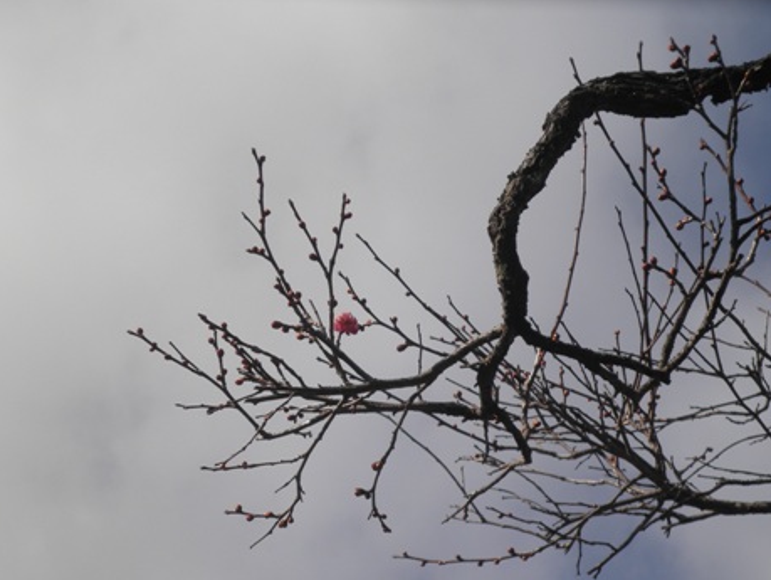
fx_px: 2251
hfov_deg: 19.4
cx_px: 335
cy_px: 328
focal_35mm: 101
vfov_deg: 14.7
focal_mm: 15.4
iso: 64
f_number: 13.9
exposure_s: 1/100
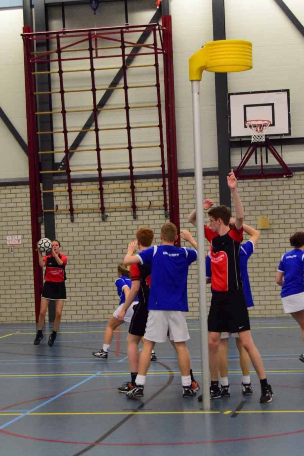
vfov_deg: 31.9
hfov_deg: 21.6
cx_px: 152
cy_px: 228
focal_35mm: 63
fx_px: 798
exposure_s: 1/250
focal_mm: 42
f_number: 8
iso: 5000
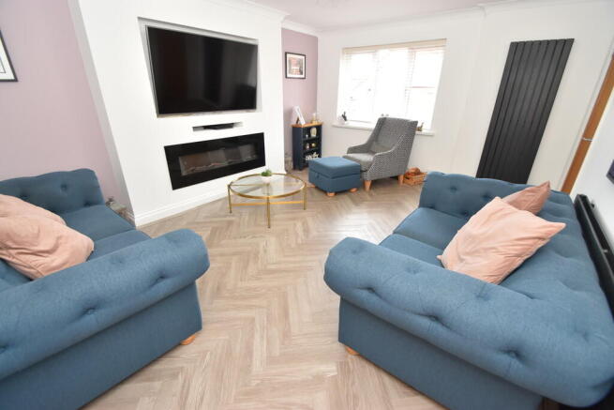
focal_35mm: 15
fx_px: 256
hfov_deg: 100.4
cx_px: 307
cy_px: 205
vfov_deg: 77.4
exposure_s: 1/100
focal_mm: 10
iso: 800
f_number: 5
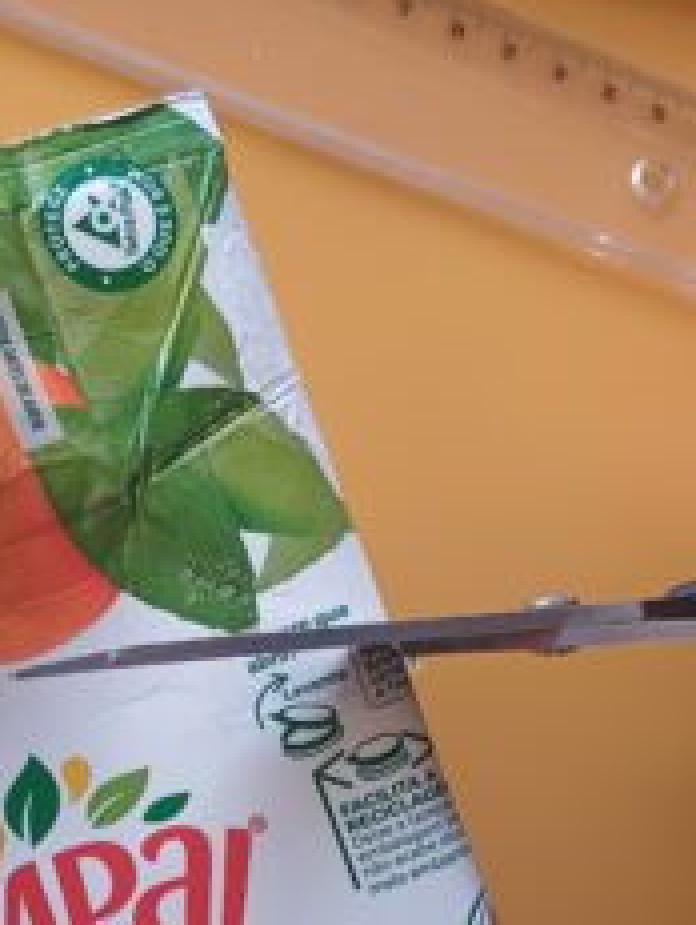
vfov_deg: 34.6
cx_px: 230
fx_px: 1444
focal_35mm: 54
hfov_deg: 26.9
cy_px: 709
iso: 160
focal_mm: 4.65
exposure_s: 1/50
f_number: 1.8
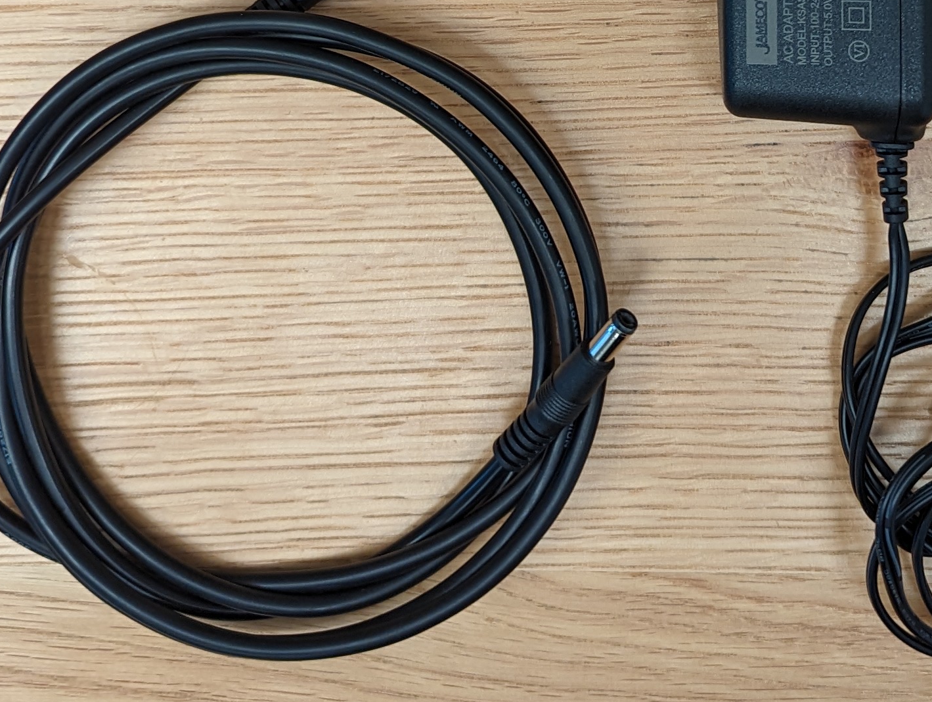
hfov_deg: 28.0
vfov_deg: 20.1
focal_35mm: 69
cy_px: -131
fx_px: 1861
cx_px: 577
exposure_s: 1/76.3
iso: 165
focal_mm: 6.81
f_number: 1.85
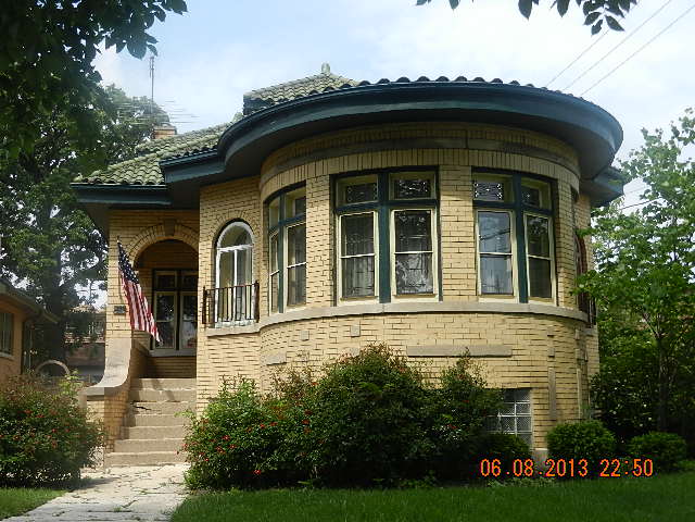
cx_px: 348
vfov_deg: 32.2
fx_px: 903
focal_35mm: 45
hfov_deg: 42.1
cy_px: 261
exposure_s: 1/800
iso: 160
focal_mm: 8.2
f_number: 4.2
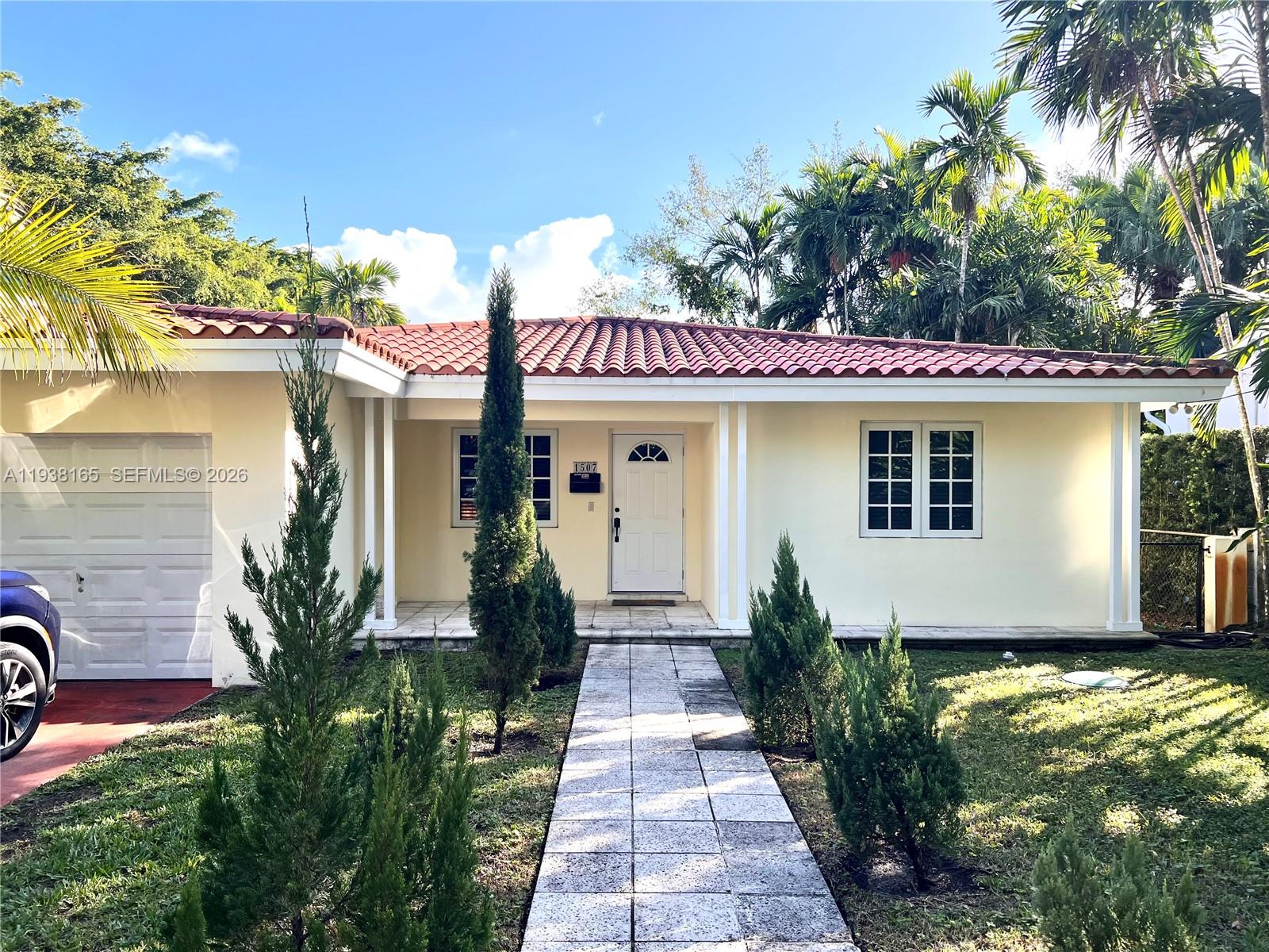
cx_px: 634
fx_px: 953
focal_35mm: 26
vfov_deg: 53.1
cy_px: 476
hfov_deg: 67.3
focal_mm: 5.7
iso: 50
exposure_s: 1/1468
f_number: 1.5
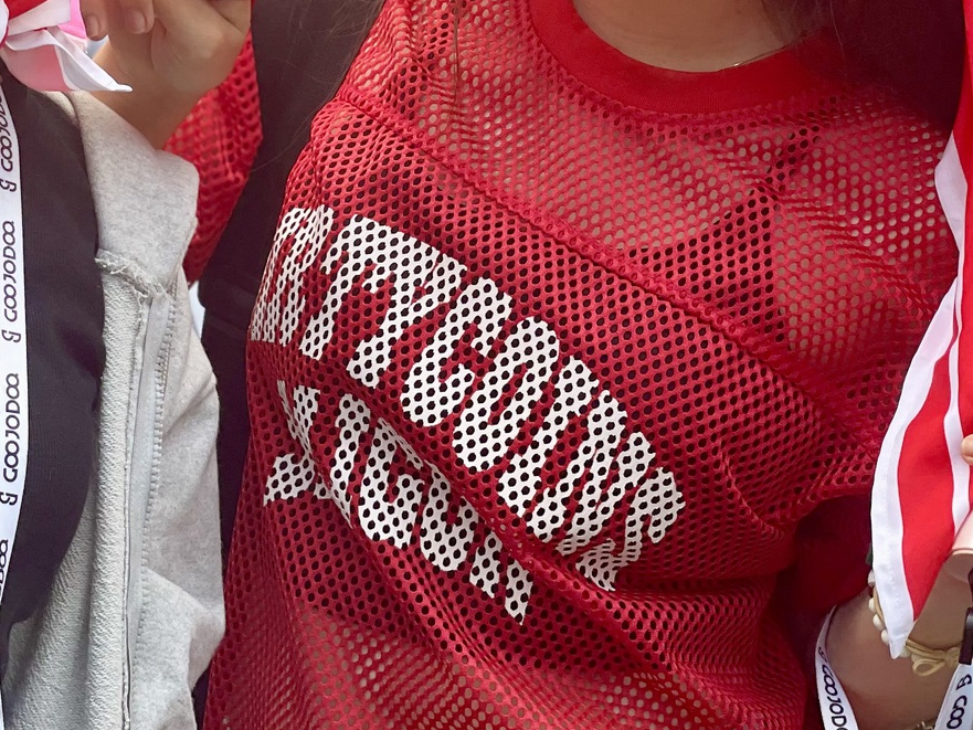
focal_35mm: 118
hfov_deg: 16.6
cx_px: 311
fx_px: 3317
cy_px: 68
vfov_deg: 12.5
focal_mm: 6
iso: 40
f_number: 2
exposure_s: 1/122
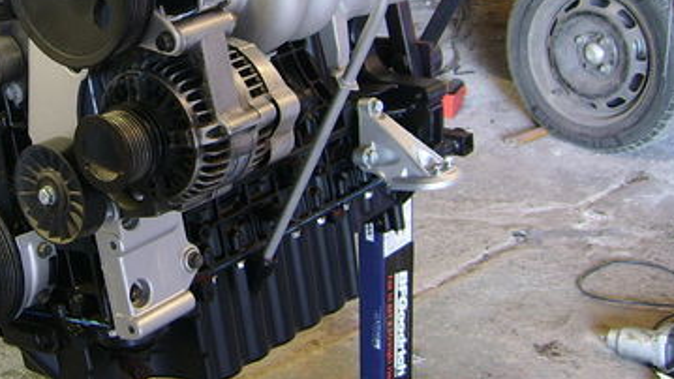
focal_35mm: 68
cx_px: 98
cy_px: 51
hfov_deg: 30.0
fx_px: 1215
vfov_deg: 17.5
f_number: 2.8
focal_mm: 5.95
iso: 100
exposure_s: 1/3
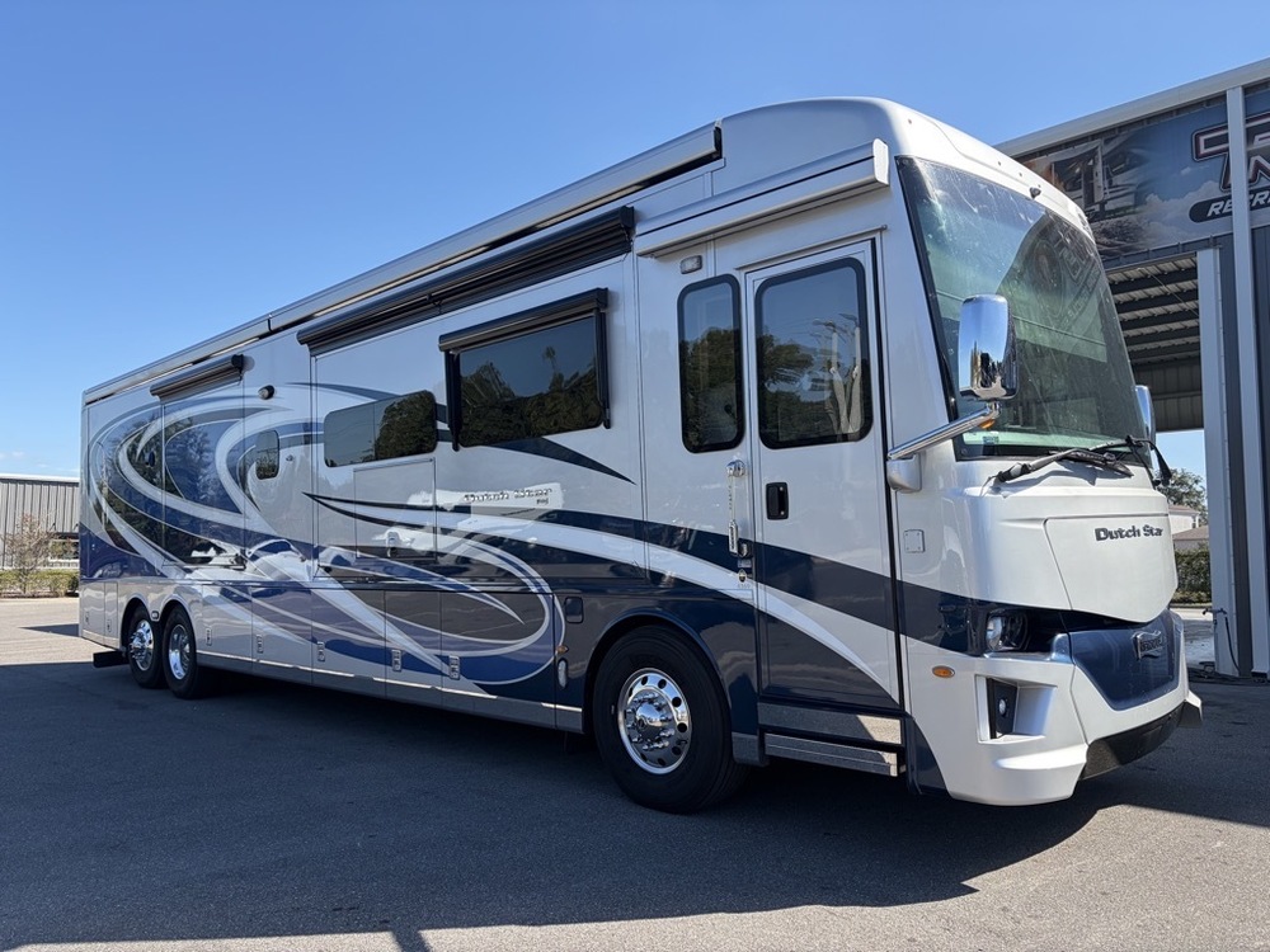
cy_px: 476
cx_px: 635
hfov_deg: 67.3
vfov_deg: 53.1
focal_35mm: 26
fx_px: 954
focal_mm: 5.96
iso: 50
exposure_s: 1/1953
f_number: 1.6
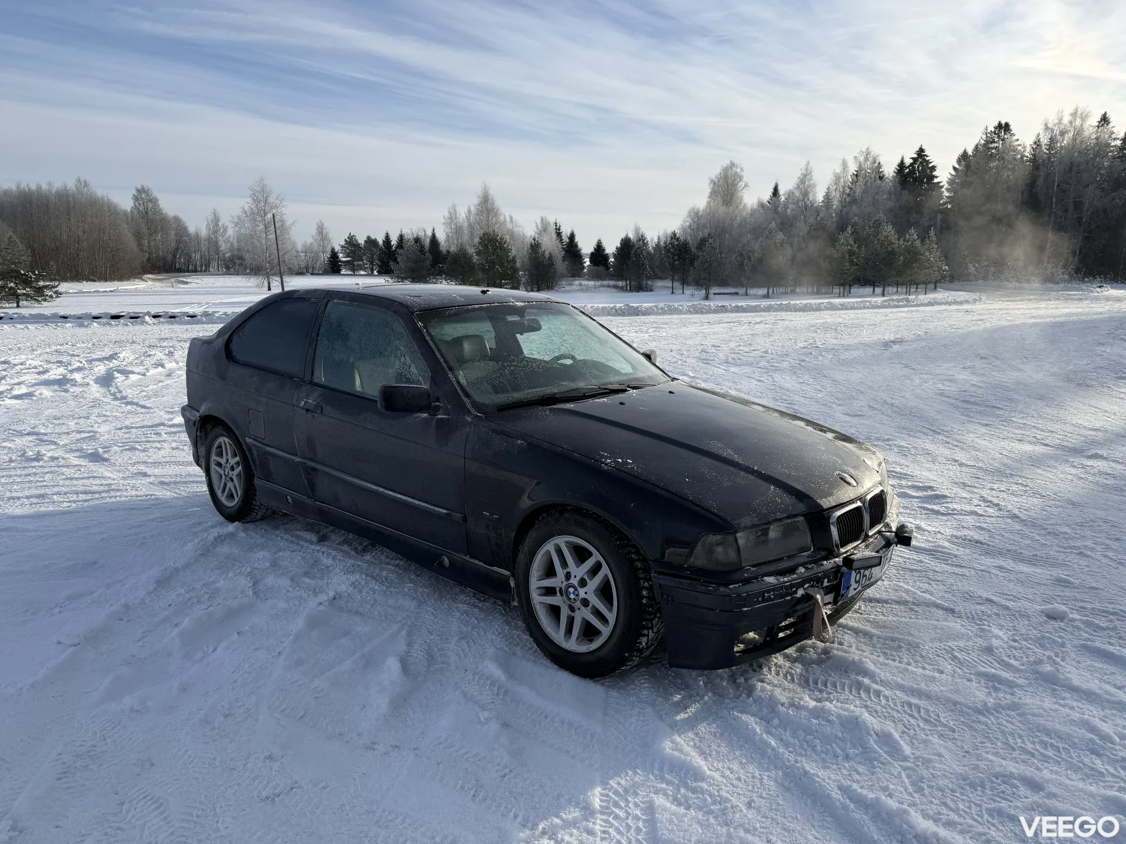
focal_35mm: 24
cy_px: 422
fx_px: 781
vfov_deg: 56.8
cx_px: 563
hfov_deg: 71.6
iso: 80
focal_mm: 6.76
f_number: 1.78
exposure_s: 1/4975
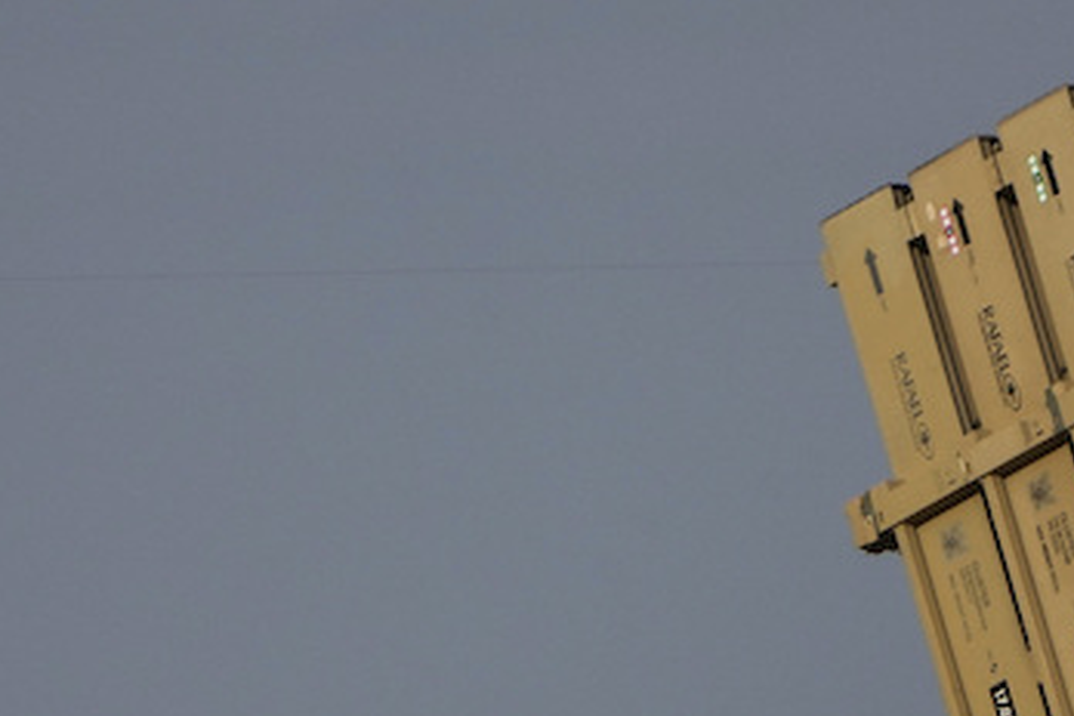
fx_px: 41197
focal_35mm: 1381
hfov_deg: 1.5
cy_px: 639
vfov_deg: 1.0
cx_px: 395
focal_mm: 400
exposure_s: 1/1600
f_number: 11
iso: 400
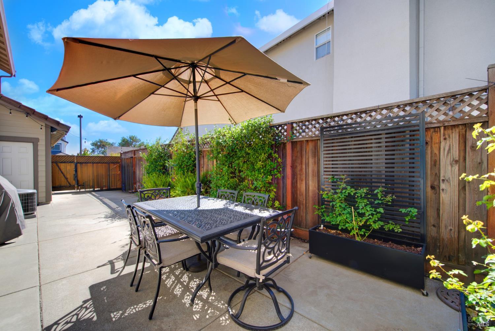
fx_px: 193
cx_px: 248
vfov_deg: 81.3
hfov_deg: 104.2
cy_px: 166
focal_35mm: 14
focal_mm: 14
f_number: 14
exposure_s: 1/20
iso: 100
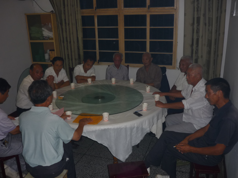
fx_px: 227
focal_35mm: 33
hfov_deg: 55.4
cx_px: 119
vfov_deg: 42.9
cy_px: 89
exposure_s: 1/30
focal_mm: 5.5
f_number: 2.8
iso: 100
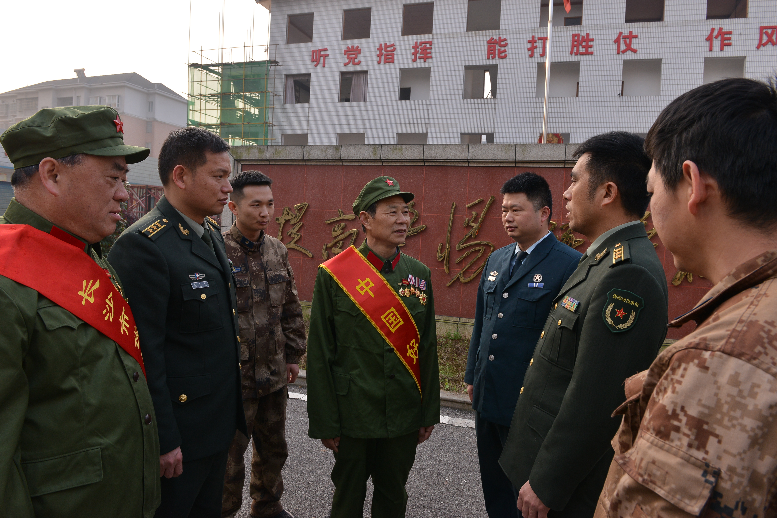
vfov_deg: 53.2
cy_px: 259
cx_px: 388
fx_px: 518
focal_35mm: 24
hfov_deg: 73.7
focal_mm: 24
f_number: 10
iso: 500
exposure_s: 1/250
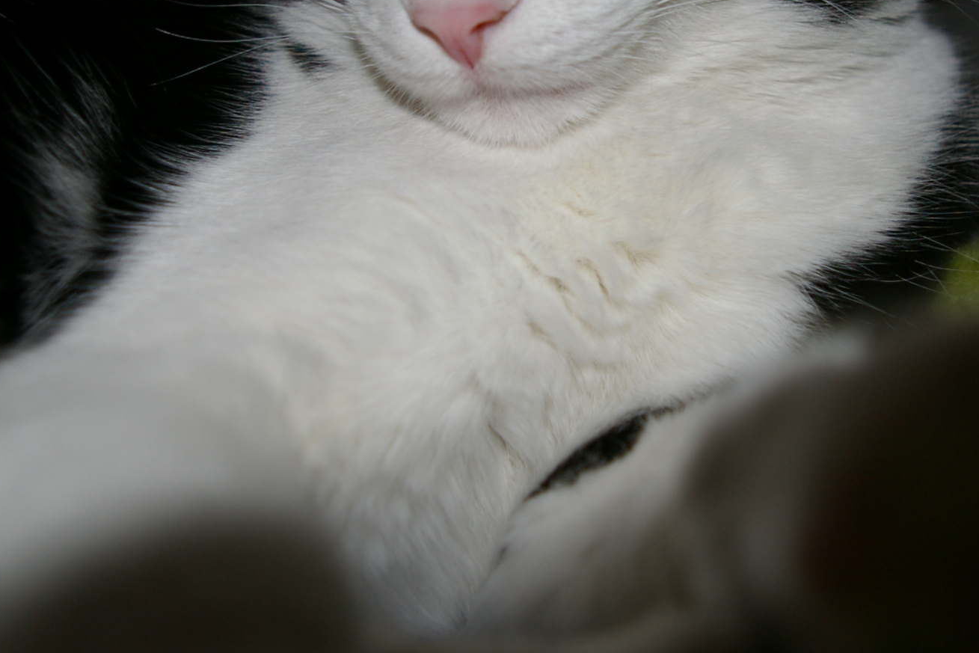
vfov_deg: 24.4
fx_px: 1496
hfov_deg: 36.0
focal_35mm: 55
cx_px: 636
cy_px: 162
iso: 200
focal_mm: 20
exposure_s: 1/30
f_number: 4
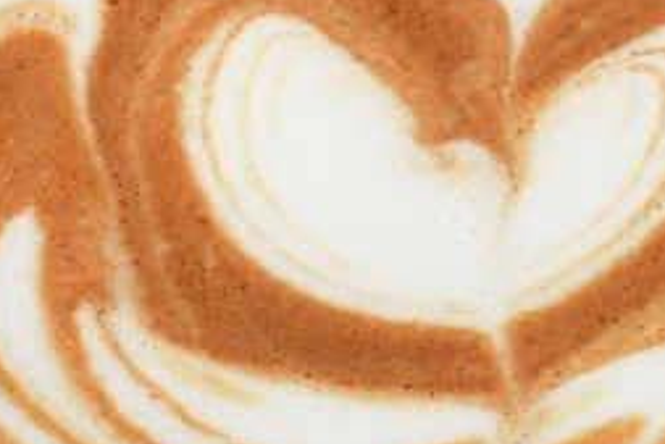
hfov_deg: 3.7
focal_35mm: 553
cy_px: 608
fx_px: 10221
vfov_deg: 2.5
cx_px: 476
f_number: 22
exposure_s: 1/160
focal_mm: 70
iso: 100
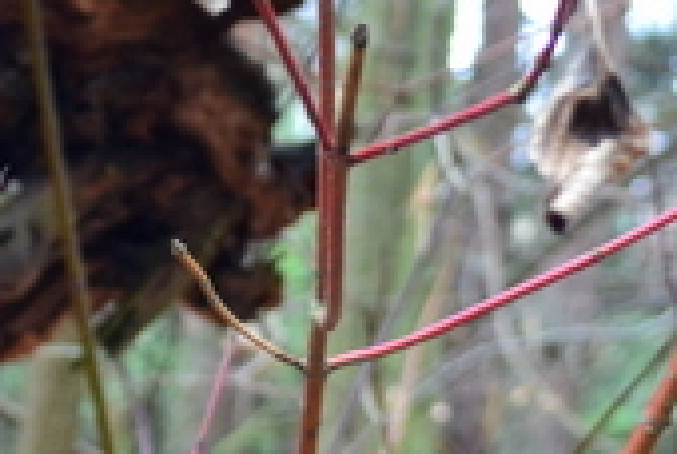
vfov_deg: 7.7
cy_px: -562
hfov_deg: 11.9
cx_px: -135
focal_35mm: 169
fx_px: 3184
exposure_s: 1/60
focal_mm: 24
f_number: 5.6
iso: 800
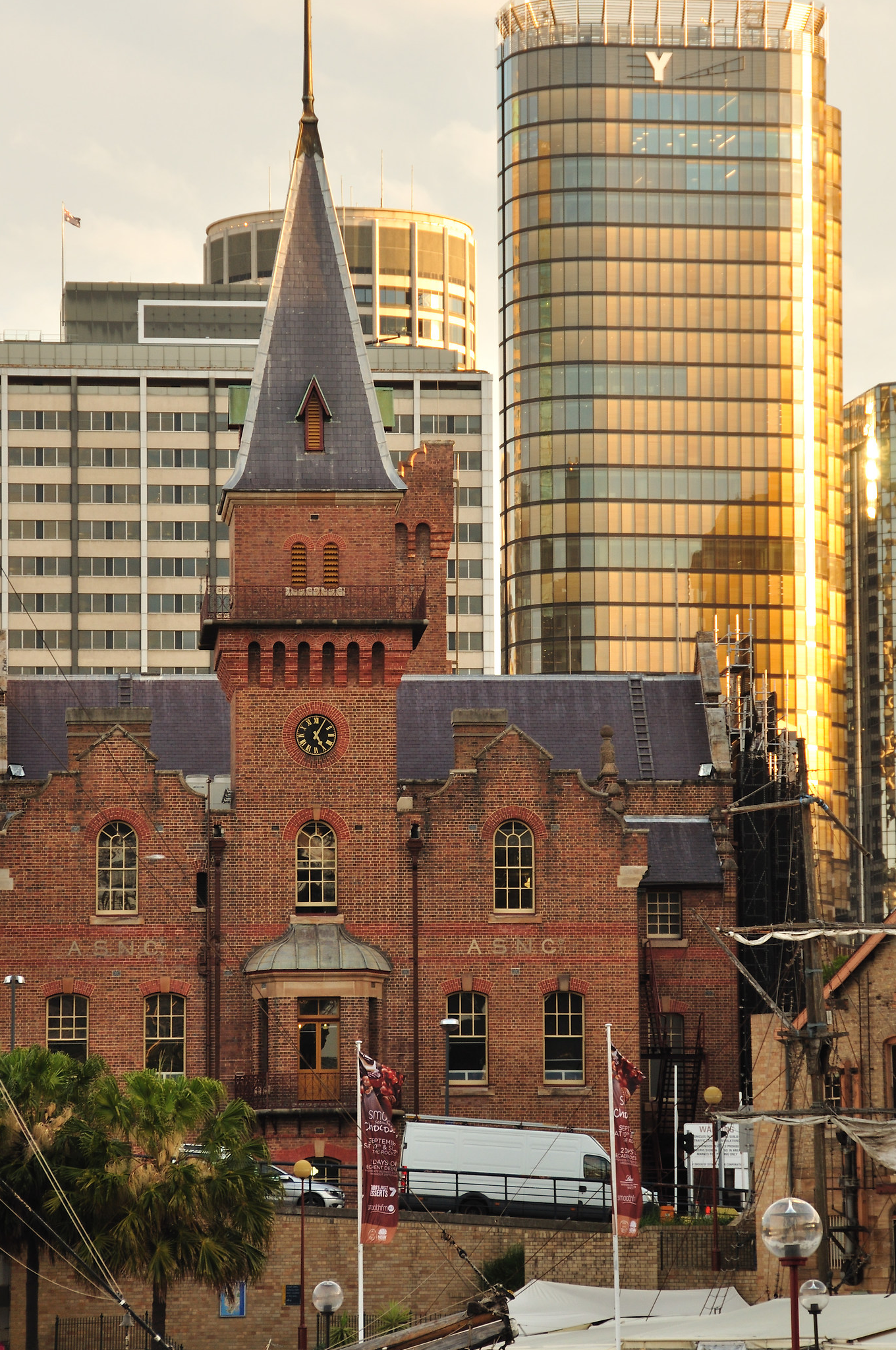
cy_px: 604
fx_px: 6909
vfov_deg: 11.2
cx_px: 449
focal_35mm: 185
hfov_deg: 7.4
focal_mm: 105
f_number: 9
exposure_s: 1/100
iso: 200
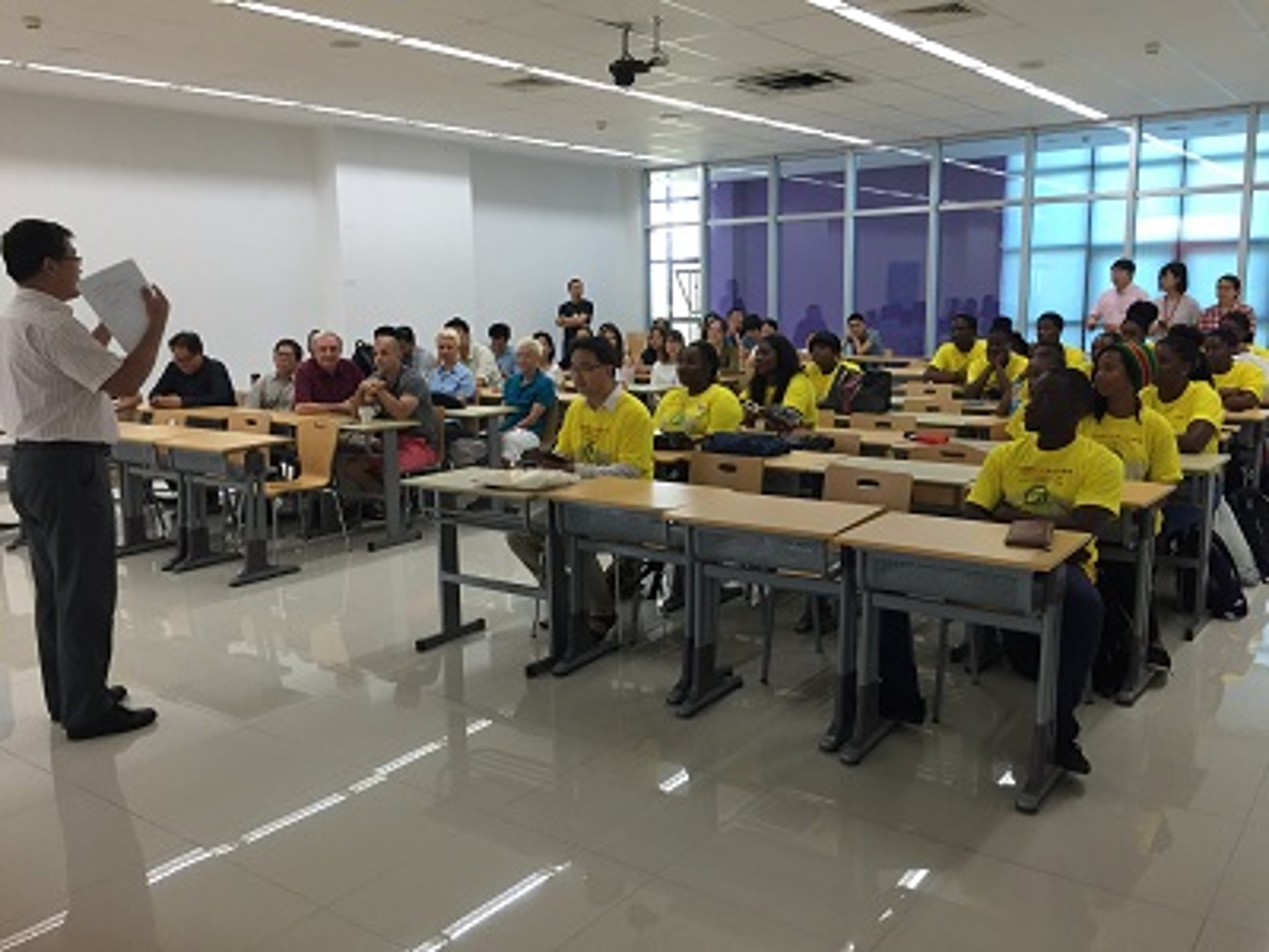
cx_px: 634
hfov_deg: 61.7
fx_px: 1063
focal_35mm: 29
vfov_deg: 48.2
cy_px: 476
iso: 64
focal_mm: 4.15
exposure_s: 1/33
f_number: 2.2
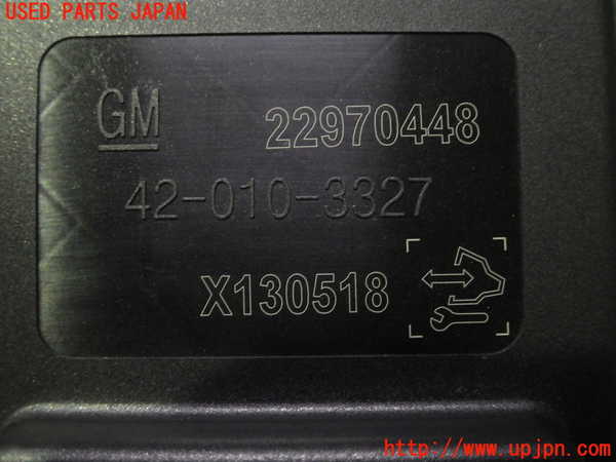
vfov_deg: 42.9
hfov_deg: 55.4
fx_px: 587
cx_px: 308
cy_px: 231
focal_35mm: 33
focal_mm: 5.9
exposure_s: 1/45
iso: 1250
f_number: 2.4
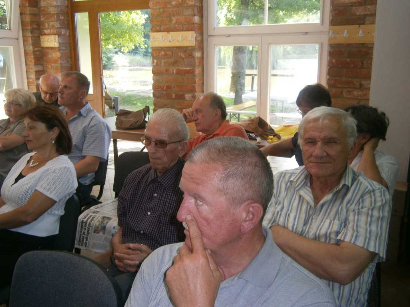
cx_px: 205
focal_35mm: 36
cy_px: 154
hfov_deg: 51.4
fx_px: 426
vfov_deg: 39.7
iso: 125
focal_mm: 6.4
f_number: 3.1
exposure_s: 1/40
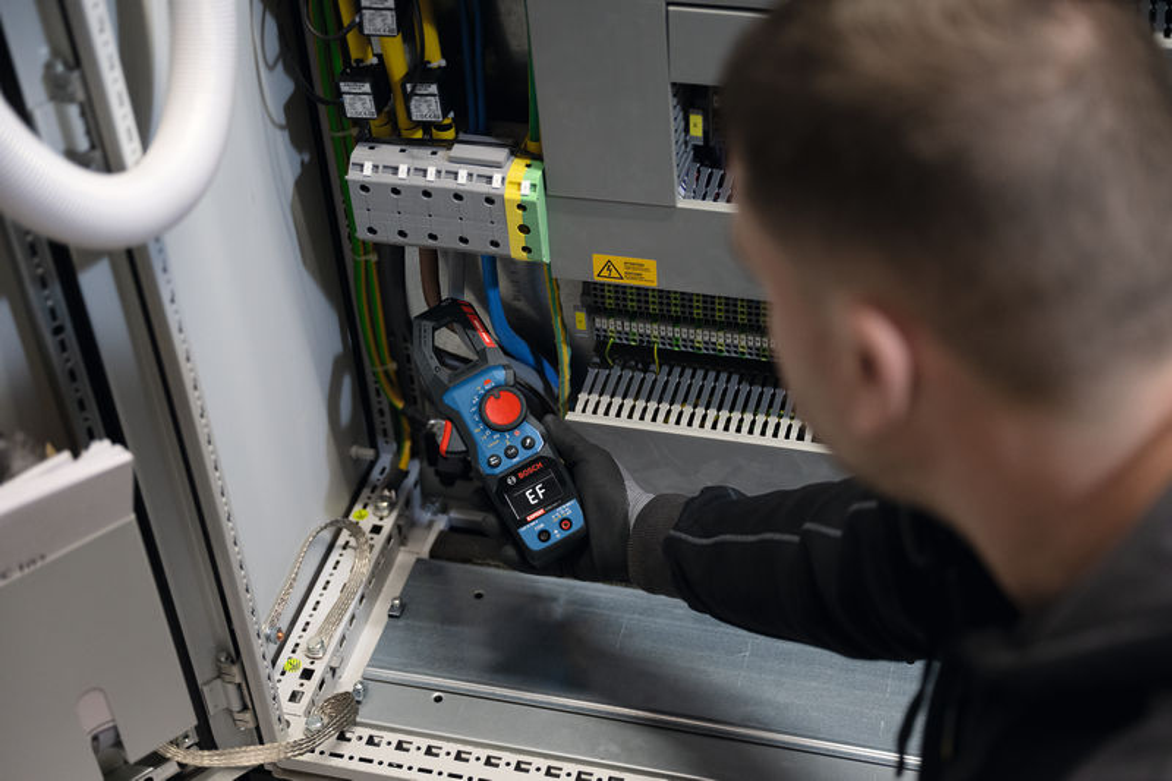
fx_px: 1823
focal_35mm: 56
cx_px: 586
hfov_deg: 35.6
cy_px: 390
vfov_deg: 24.2
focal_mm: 56
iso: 1600
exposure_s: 1/100
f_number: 2.8
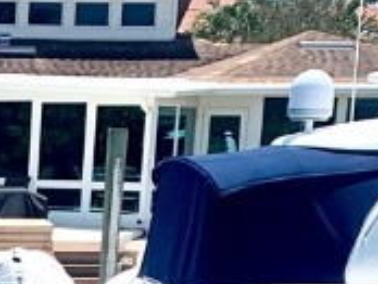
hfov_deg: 12.3
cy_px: 692
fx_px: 1673
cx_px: -187
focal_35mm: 153
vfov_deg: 8.8
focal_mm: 4.25
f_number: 1.8
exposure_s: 1/2833
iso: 25
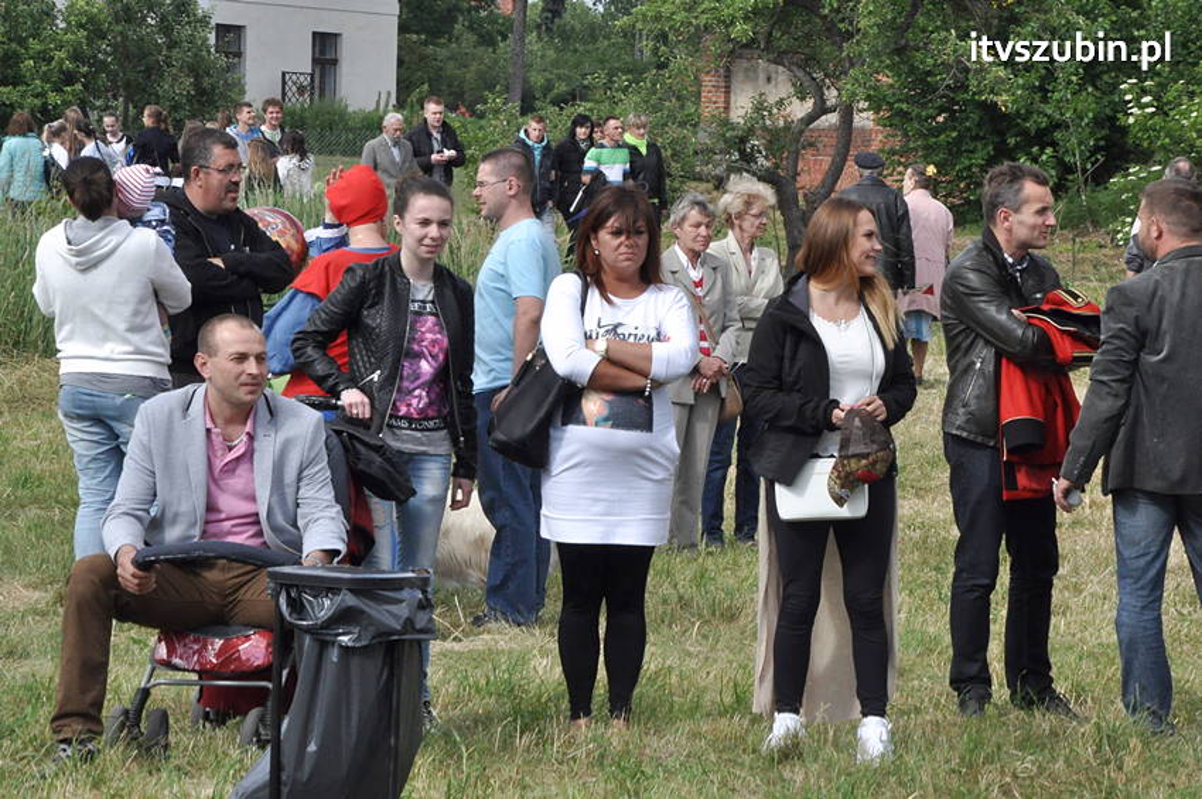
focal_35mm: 158
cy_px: 400
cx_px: 601
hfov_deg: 13.1
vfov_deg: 8.7
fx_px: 5254
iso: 1250
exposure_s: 1/160
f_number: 29
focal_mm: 105
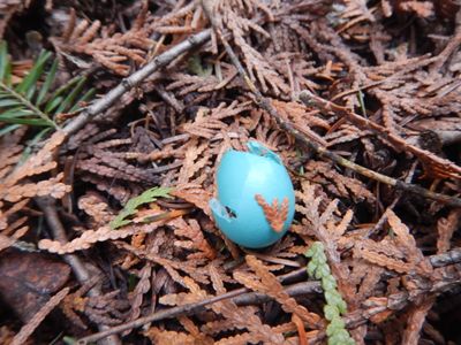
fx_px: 320
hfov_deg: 71.6
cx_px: 230
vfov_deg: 56.8
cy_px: 172
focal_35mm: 24
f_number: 2.8
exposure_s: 1/30
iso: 320
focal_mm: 4.3
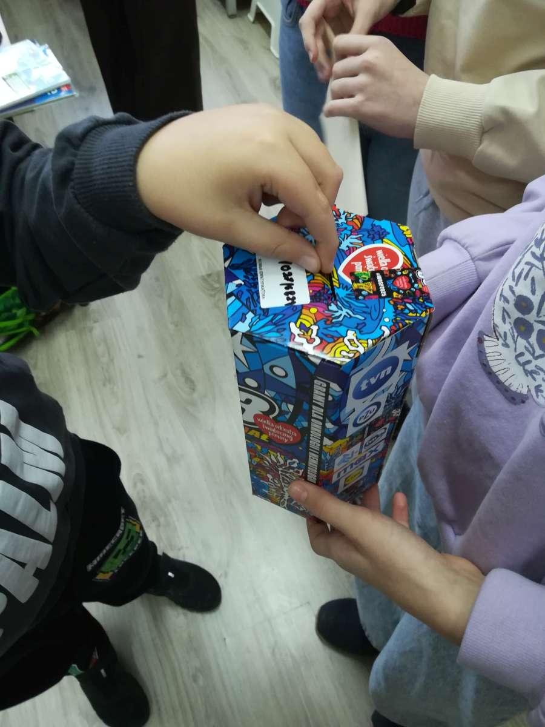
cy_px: 364
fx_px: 546
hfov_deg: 53.1
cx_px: 272
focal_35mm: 26
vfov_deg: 67.3
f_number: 2.2
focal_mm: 3.83
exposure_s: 1/33.3
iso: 320
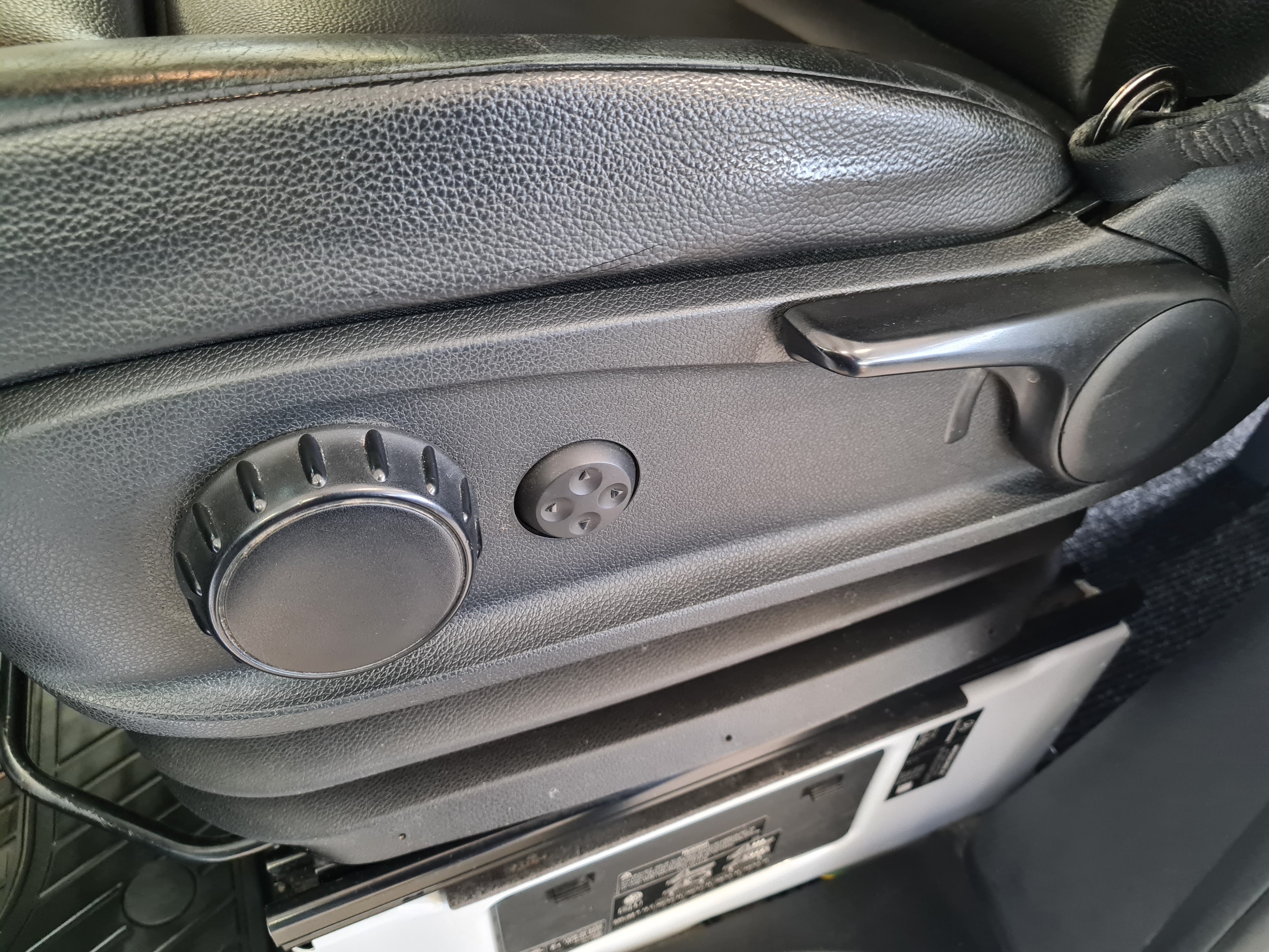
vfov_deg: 53.1
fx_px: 953
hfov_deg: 67.3
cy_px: 476
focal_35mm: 26
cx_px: 634
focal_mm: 5.4
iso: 500
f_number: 1.8
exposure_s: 1/25
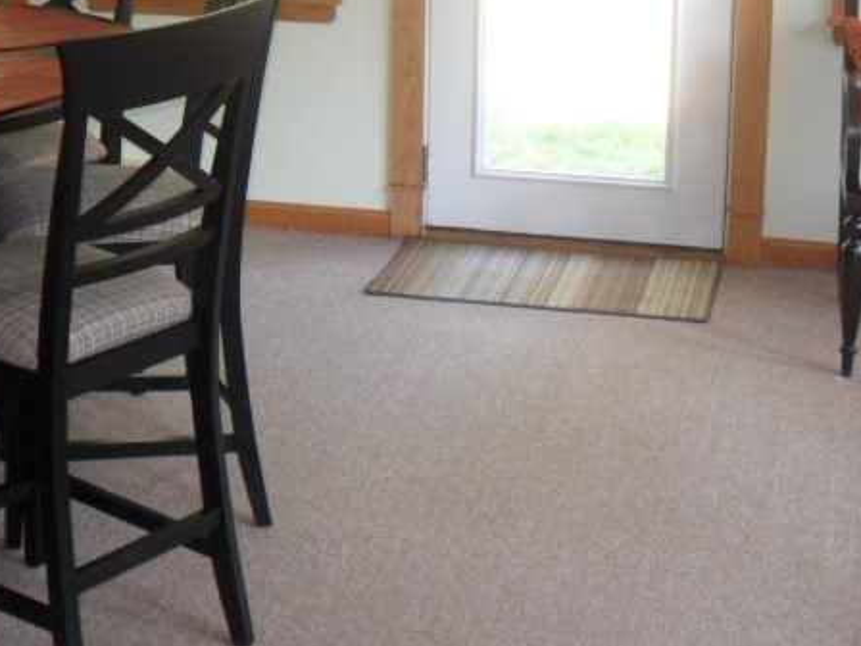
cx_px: -88
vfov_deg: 18.1
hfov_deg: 23.0
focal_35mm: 80
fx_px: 1990
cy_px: 31
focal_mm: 6.3
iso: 200
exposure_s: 1/45
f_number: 3
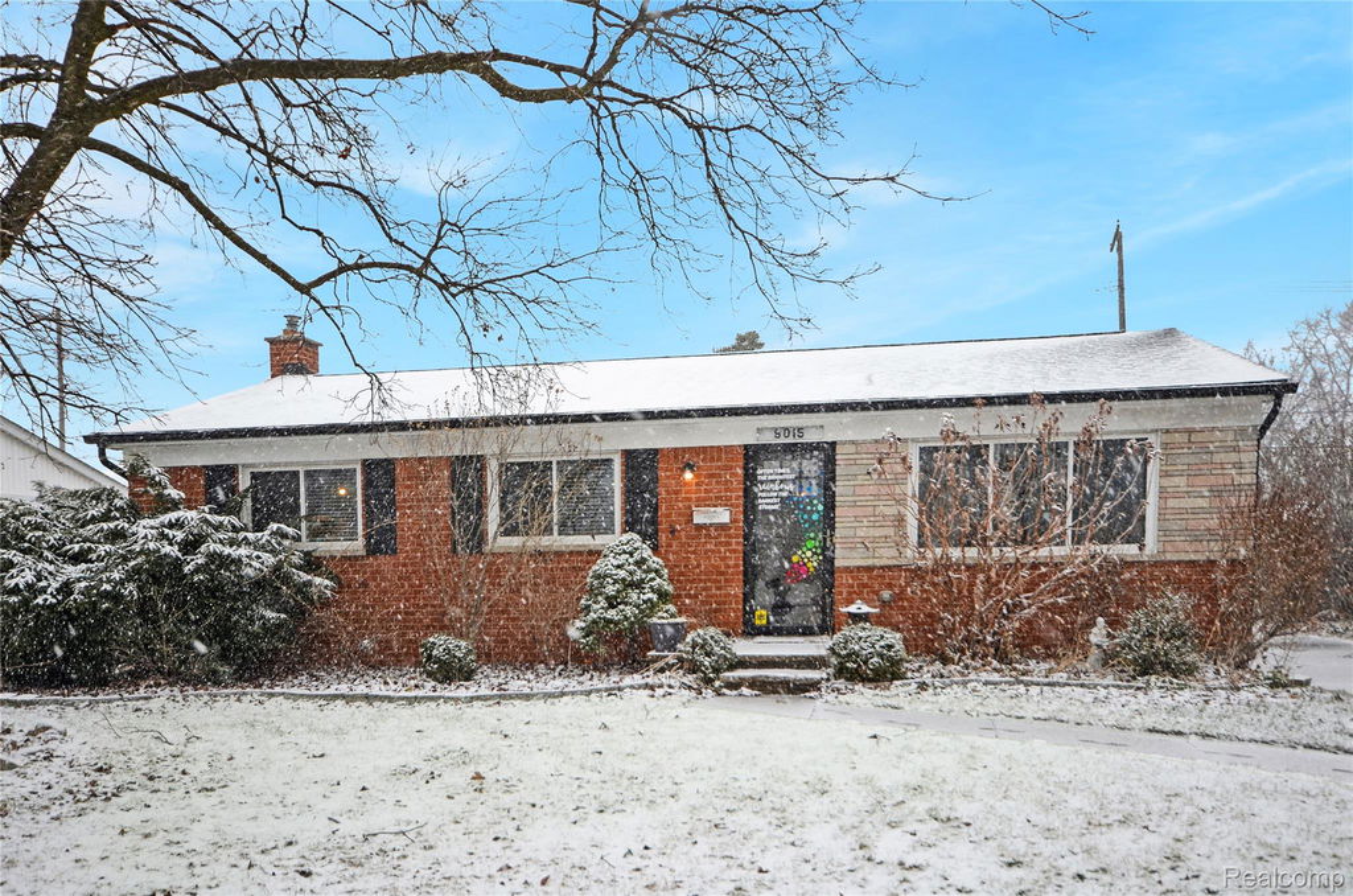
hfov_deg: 67.5
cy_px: 448
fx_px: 1013
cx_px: 676
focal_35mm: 27
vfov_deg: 47.7
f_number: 6.3
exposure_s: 1/160
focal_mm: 18
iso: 200
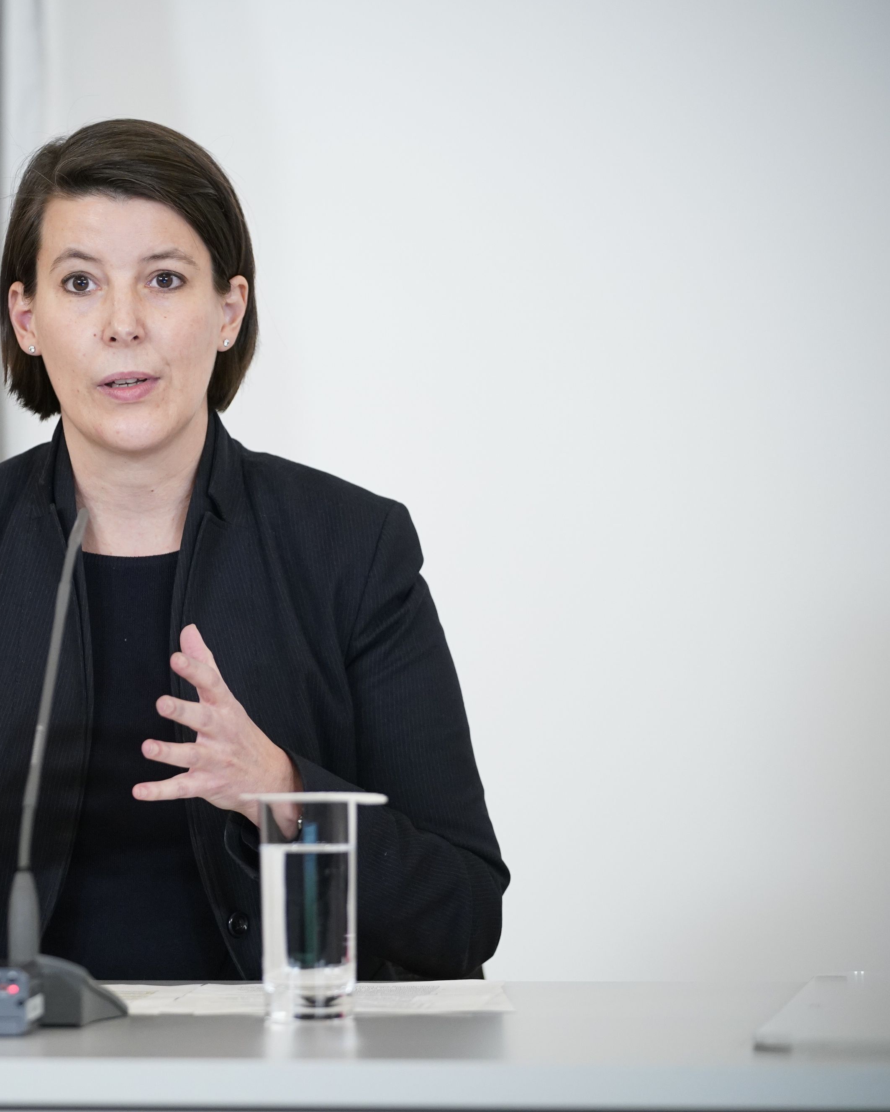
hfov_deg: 9.2
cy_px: 556
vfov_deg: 11.5
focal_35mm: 168
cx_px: 87
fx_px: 5532
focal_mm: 119
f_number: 2.8
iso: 2500
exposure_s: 1/320
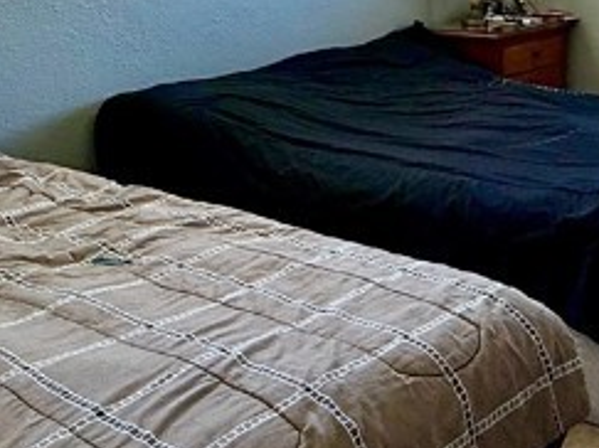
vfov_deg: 23.2
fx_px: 1020
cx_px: 666
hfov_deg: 29.4
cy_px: -49
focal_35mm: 59
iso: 125
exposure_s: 1/99
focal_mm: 2.22
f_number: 2.2
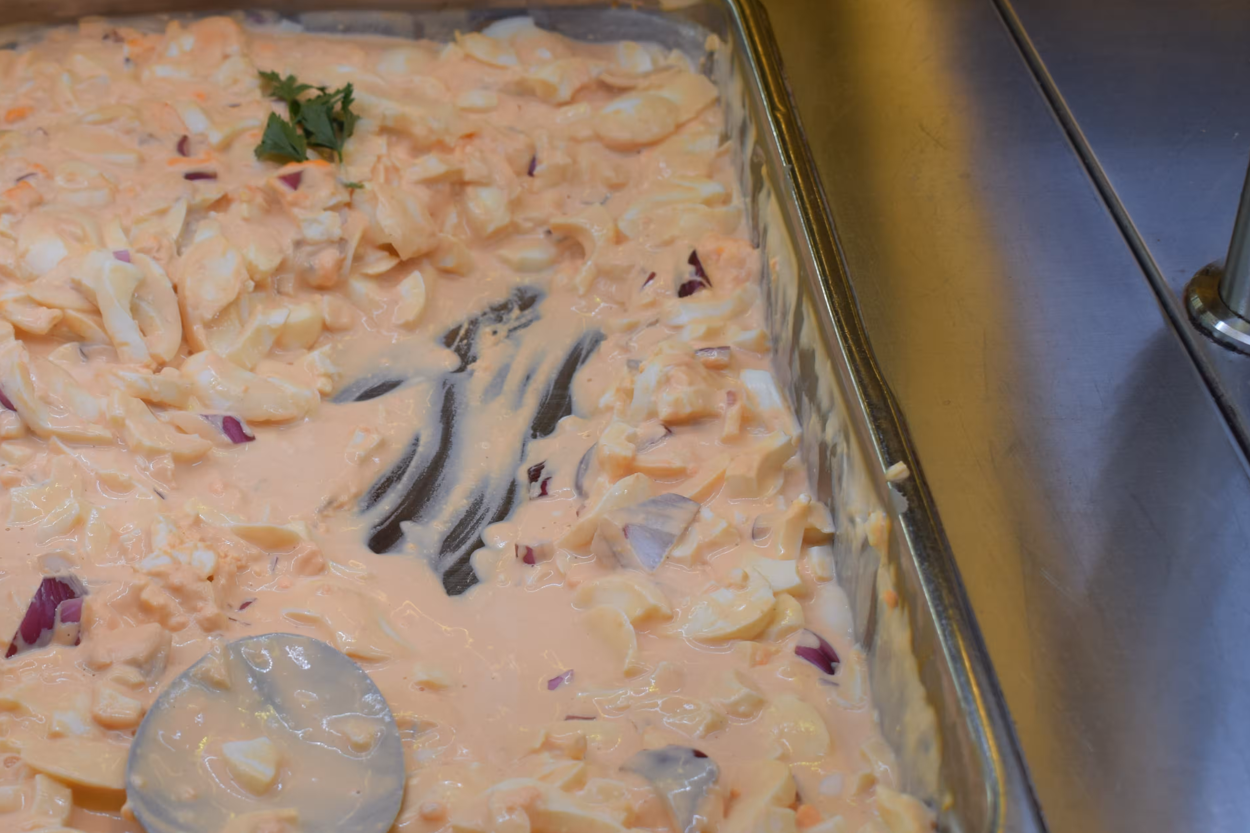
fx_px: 2250
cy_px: 527
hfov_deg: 30.6
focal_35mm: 65
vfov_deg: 20.9
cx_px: 344
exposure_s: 1/160
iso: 400
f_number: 6.3
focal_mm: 27
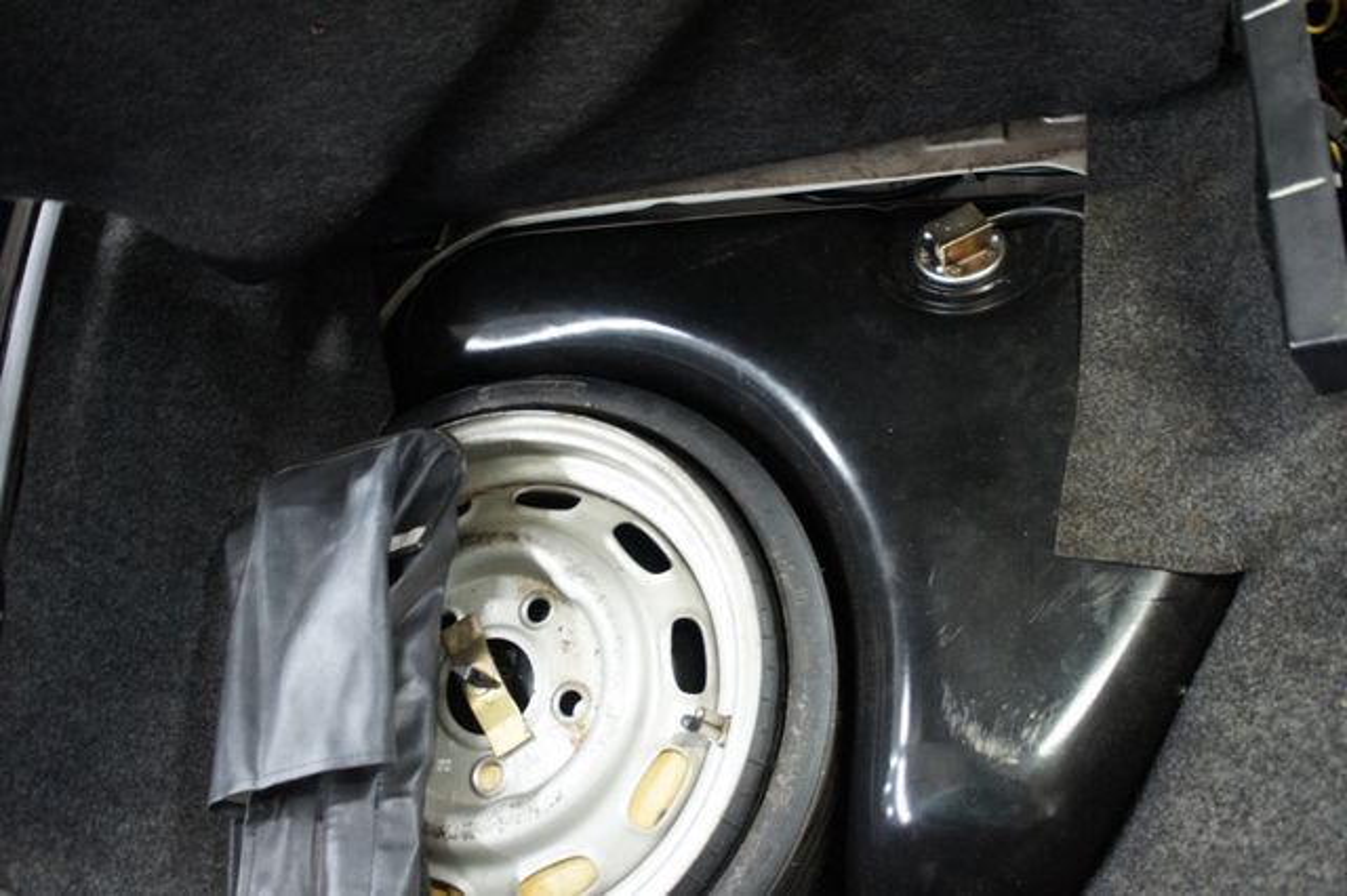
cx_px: 674
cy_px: 448
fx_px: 1010
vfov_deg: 47.9
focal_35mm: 27
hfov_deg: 67.4
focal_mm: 18
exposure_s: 1/20
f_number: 3.5
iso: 1600
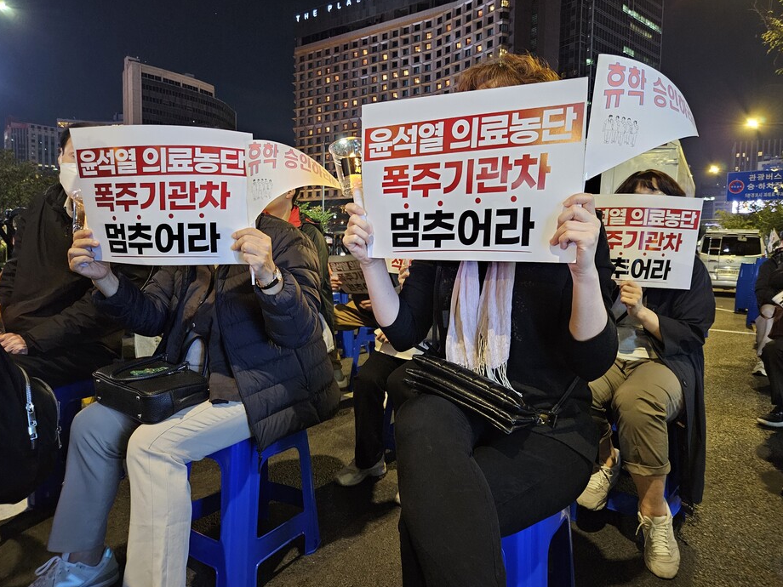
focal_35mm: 24
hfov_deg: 71.6
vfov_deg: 56.8
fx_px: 543
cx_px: 403
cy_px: 288
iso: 800
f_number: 1.8
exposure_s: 1/24
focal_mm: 5.4
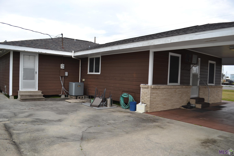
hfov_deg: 67.4
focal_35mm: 27
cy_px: 78
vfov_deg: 47.9
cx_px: 117
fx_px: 175
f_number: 4.5
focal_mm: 18
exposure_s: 1/200
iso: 100
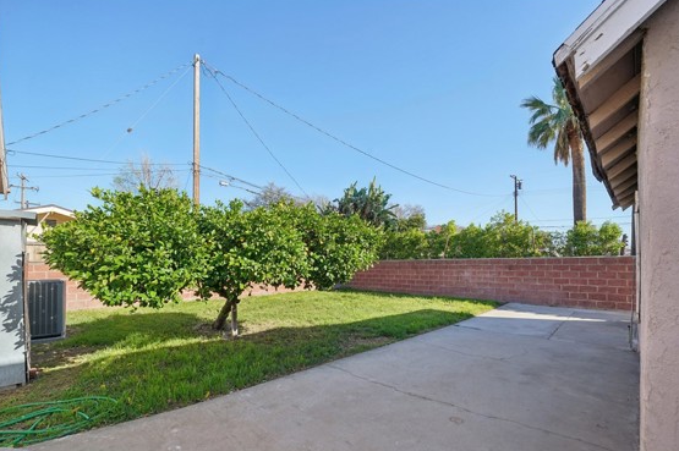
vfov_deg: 76.9
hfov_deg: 100.4
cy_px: 252
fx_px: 283
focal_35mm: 15
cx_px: 324
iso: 100
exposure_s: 1/100
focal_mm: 13
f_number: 9
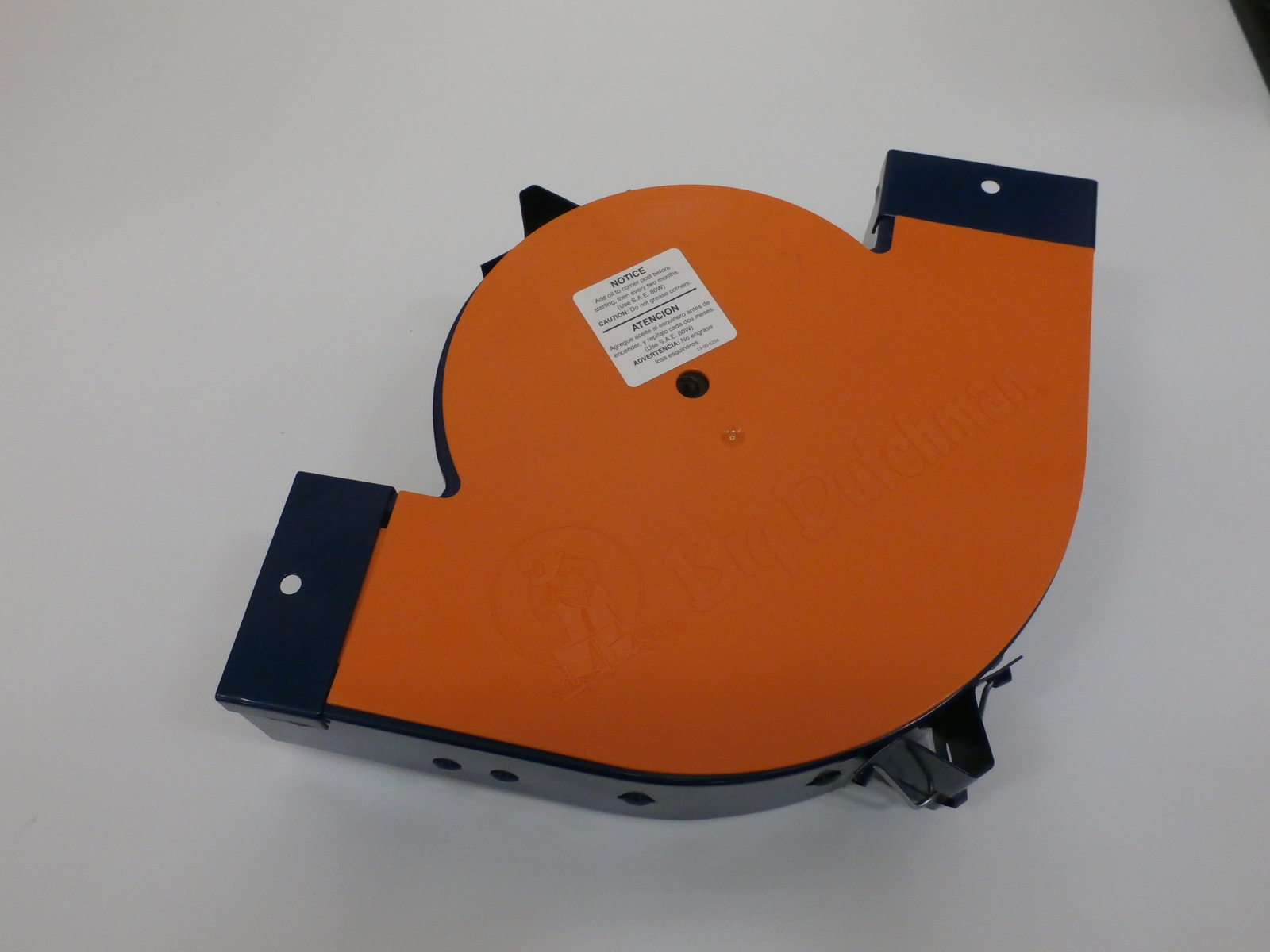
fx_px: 1027
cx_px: 635
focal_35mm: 28
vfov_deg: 49.7
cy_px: 476
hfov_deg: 63.4
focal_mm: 4.98
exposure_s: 1/30
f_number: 3.2
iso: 320
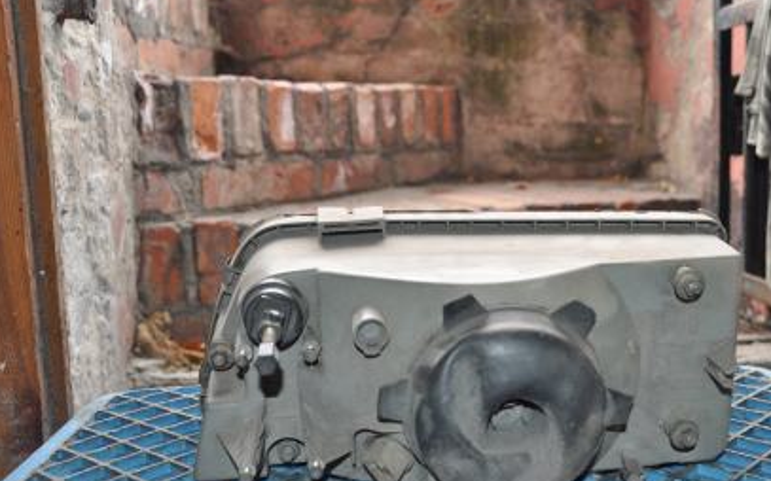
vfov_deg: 28.5
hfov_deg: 44.2
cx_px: 462
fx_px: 945
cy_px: 263
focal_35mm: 45
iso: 720
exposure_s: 1/60
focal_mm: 24
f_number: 3.8
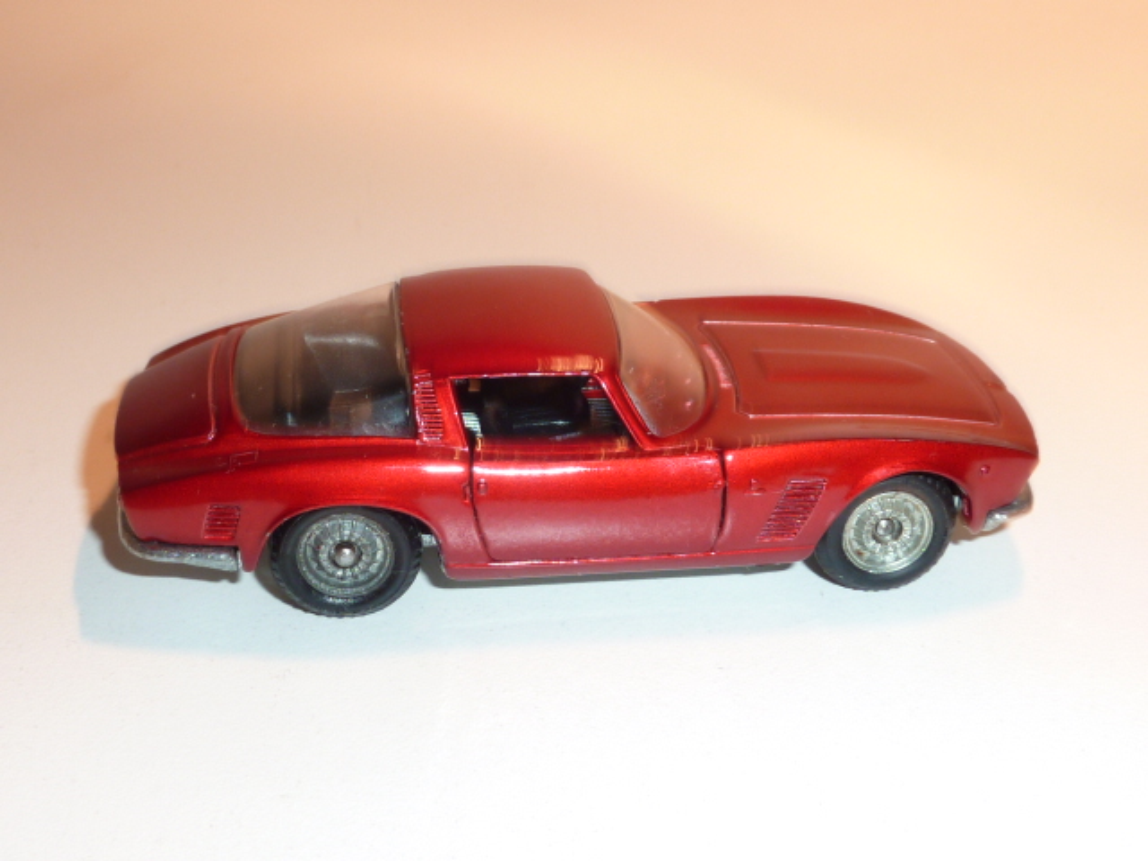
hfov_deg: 37.5
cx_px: 574
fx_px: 1691
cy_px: 430
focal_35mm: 51
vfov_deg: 28.6
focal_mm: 4.7
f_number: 4
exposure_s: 1/30
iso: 100
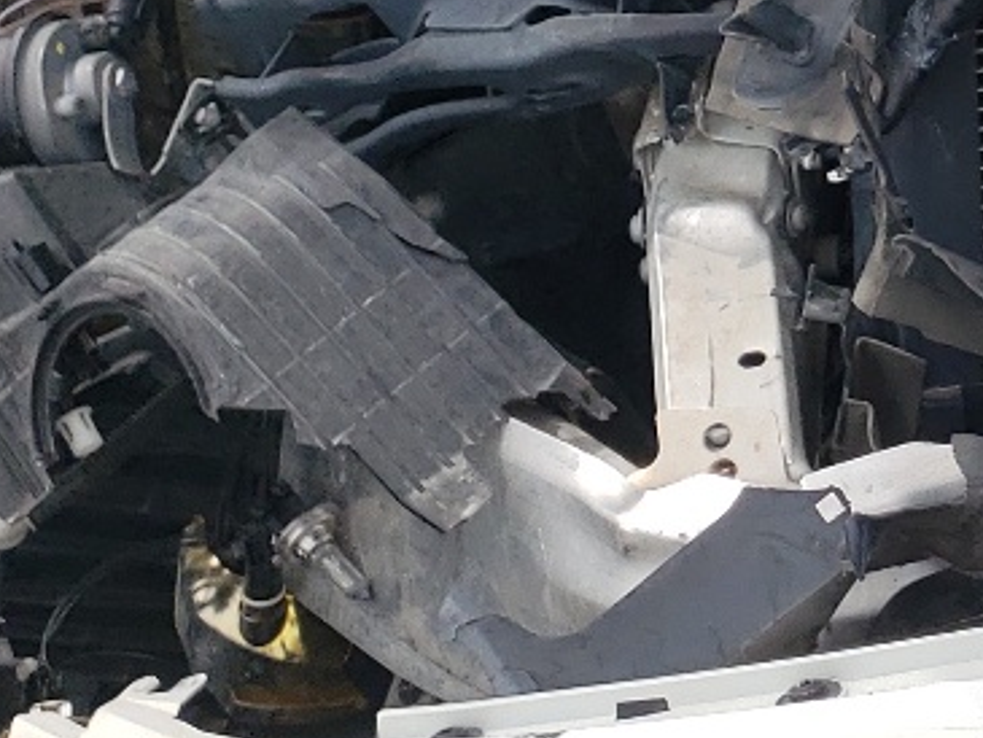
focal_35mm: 114
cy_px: -366
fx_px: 3238
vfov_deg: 12.4
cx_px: 1637
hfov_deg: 15.4
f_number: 1.5
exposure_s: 1/2000
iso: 50
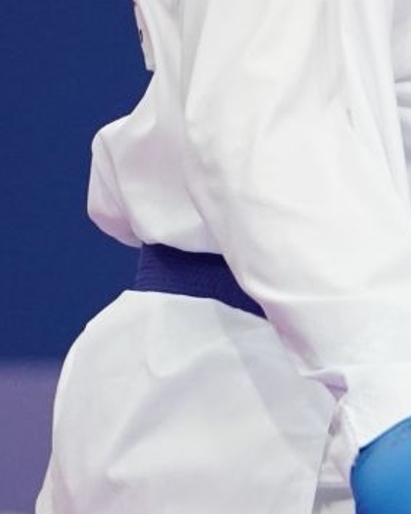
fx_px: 12609
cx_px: 611
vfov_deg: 2.3
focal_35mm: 830
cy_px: -197
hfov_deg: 1.9
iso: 4000
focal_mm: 173
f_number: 2.8
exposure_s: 1/1000
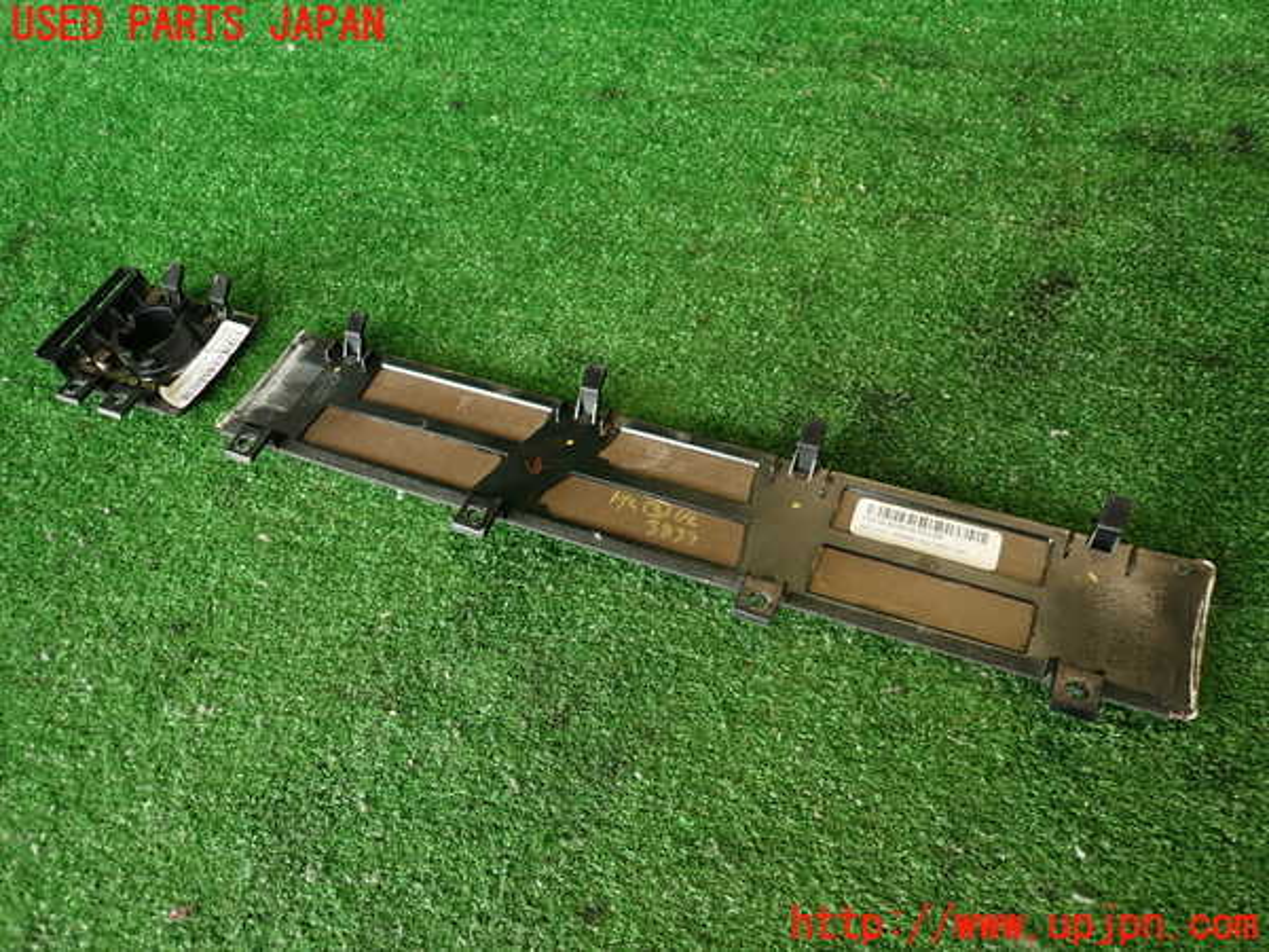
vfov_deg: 54.9
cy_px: 476
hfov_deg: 69.4
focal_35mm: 25
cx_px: 634
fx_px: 916
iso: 125
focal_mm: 4.5
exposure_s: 1/60
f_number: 2
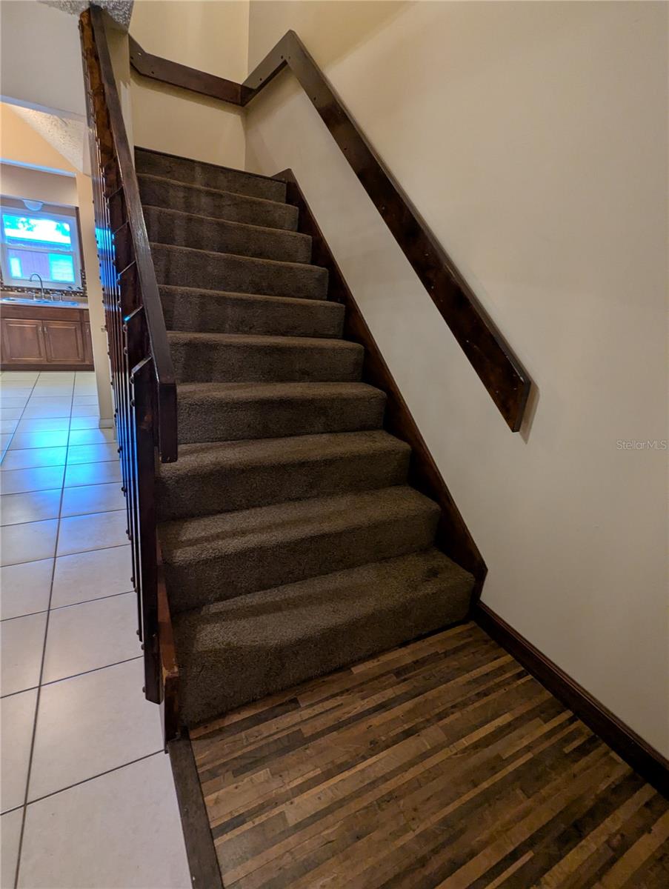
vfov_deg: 94.4
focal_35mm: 16
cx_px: 334
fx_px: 411
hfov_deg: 78.2
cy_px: 444
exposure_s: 1/24
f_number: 2.2
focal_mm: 2.35
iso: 145
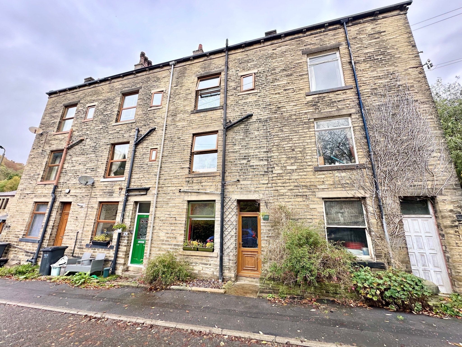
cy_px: 174
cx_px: 231
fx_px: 187
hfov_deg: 102.1
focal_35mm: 14
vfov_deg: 85.7
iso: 40
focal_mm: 2.22
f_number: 2.2
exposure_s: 1/143
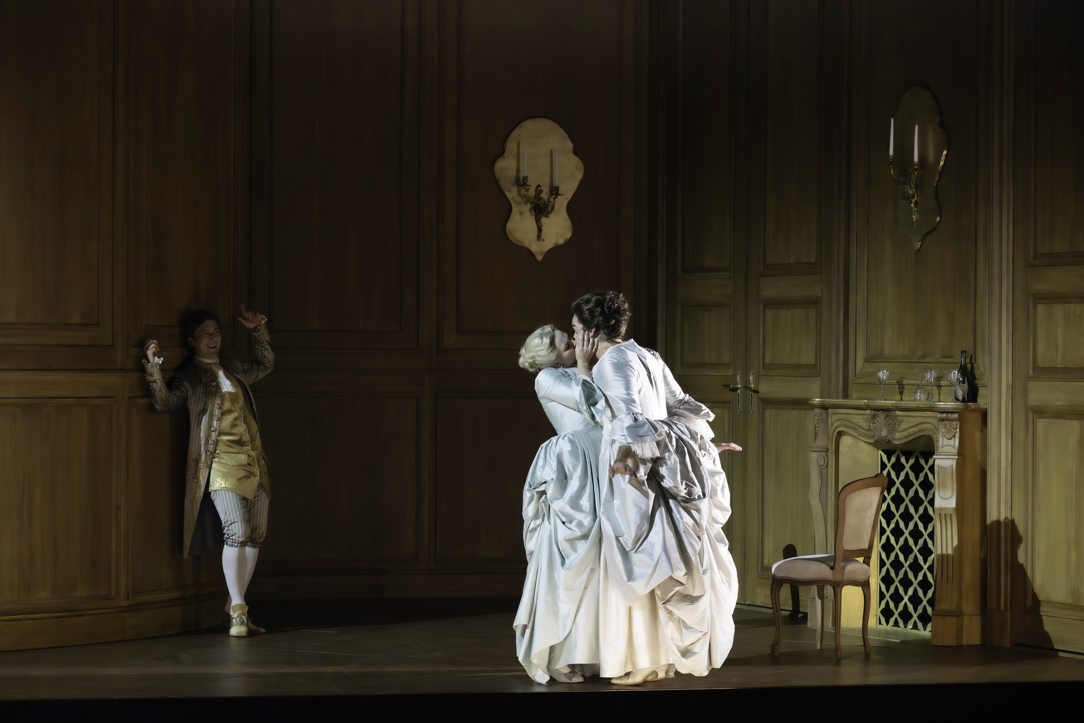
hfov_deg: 20.0
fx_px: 3071
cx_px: 542
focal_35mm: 102
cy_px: 362
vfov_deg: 13.4
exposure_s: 1/250
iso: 4000
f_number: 4.5
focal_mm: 102
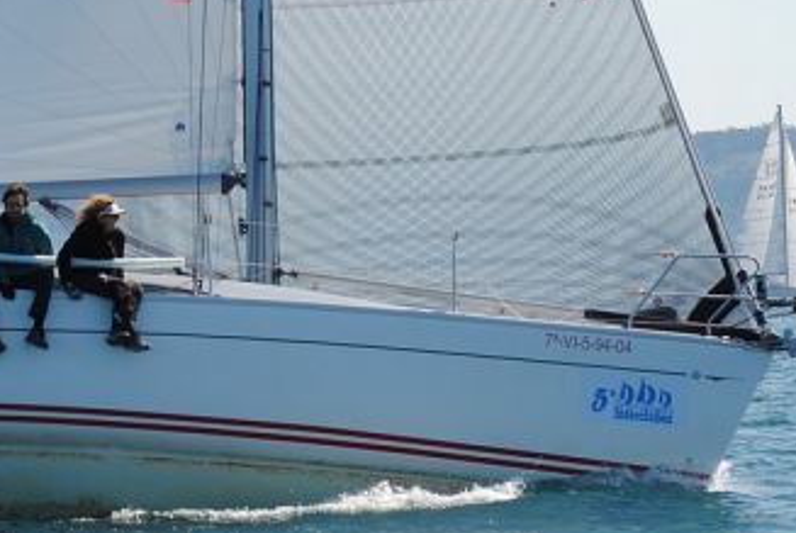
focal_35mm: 294
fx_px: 6509
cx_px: 75
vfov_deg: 4.7
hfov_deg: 7.0
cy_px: 133
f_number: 5.6
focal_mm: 80
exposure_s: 1/500
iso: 100
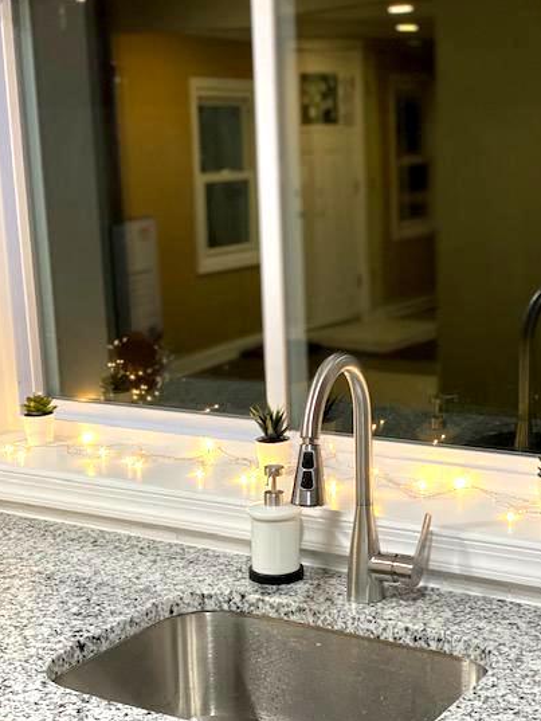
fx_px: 1291
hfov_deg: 23.7
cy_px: 424
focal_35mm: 62
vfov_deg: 31.1
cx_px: 293
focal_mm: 6
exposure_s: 1/60
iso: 160
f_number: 2
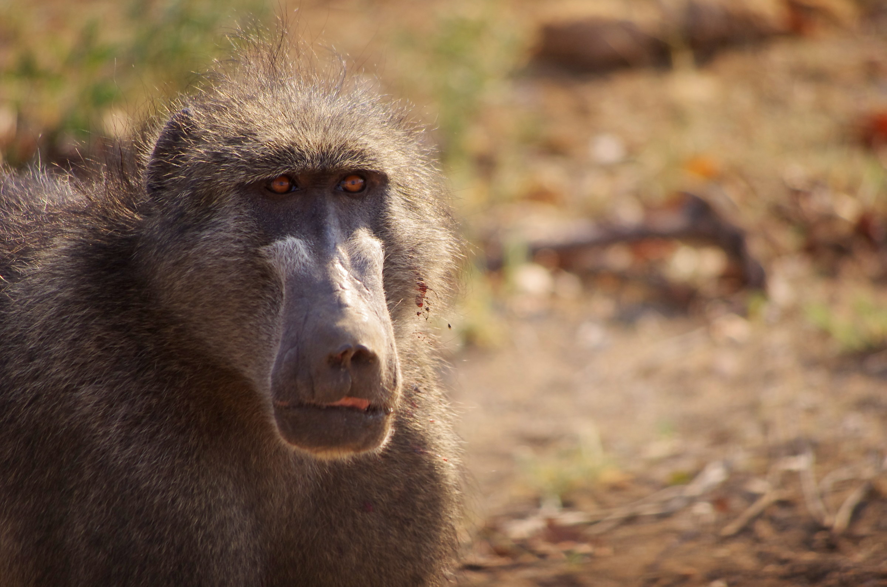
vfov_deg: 3.5
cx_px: 444
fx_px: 9588
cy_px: 294
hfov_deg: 5.3
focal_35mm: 390
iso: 400
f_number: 5.6
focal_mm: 260
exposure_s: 1/400
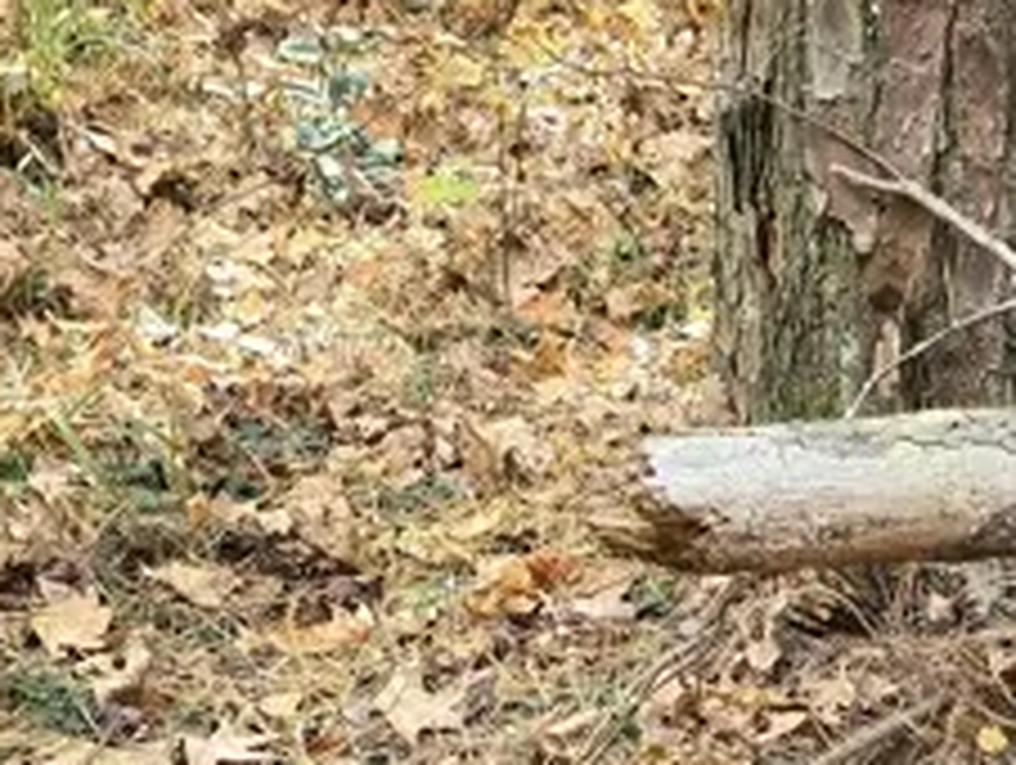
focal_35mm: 122
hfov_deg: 15.1
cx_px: 1484
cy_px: 1454
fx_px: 3585
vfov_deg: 11.2
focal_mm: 6.3
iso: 80
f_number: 1.7
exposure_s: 1/180
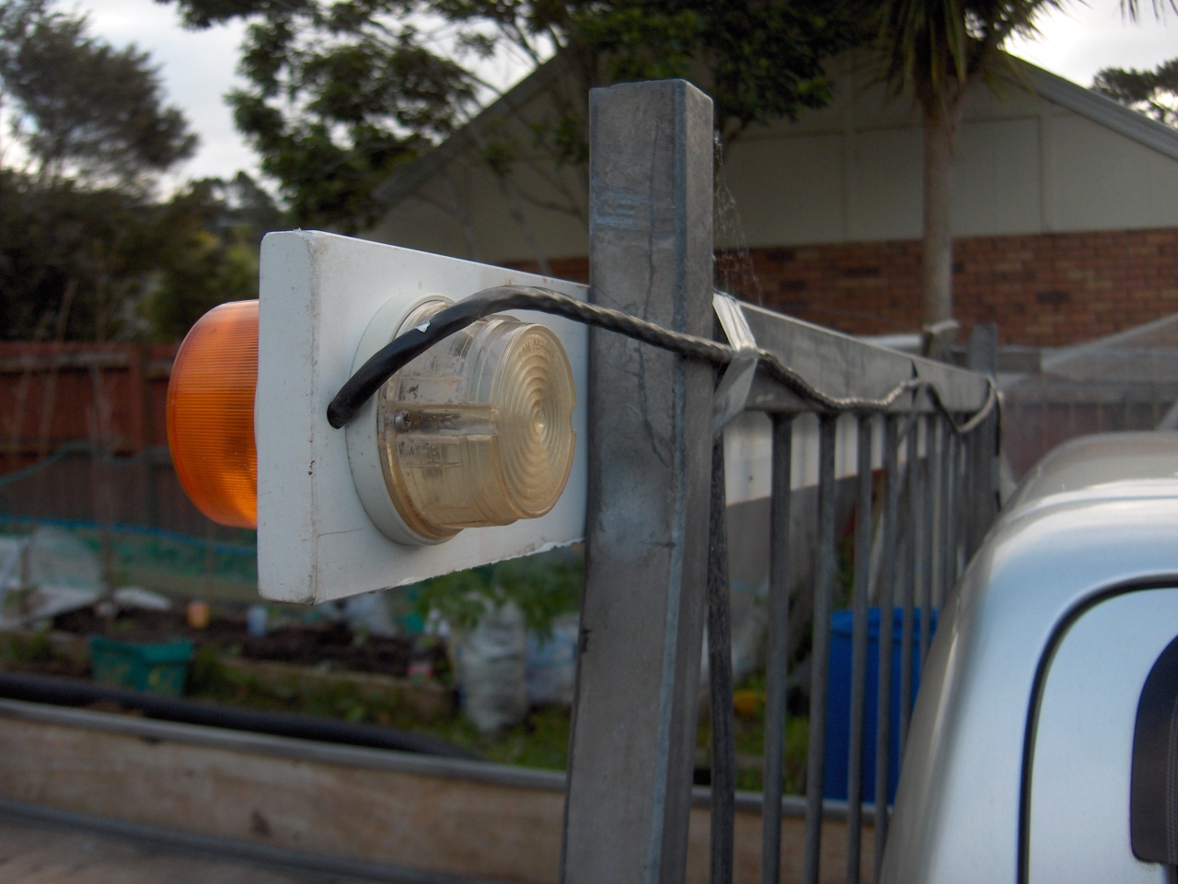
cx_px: 589
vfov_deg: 36.8
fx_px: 1327
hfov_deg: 47.9
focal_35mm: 39
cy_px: 442
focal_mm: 8
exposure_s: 1/219
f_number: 2.8
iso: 100
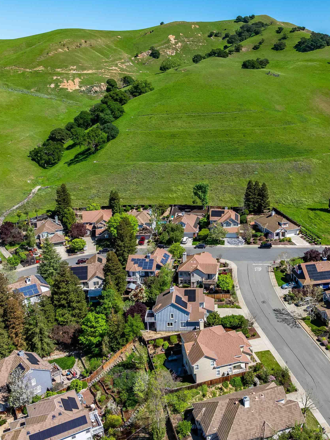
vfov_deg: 55.3
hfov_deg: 42.5
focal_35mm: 33
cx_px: 215
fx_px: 419
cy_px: 215
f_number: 2.8
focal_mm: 12.29
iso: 100
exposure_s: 1/200
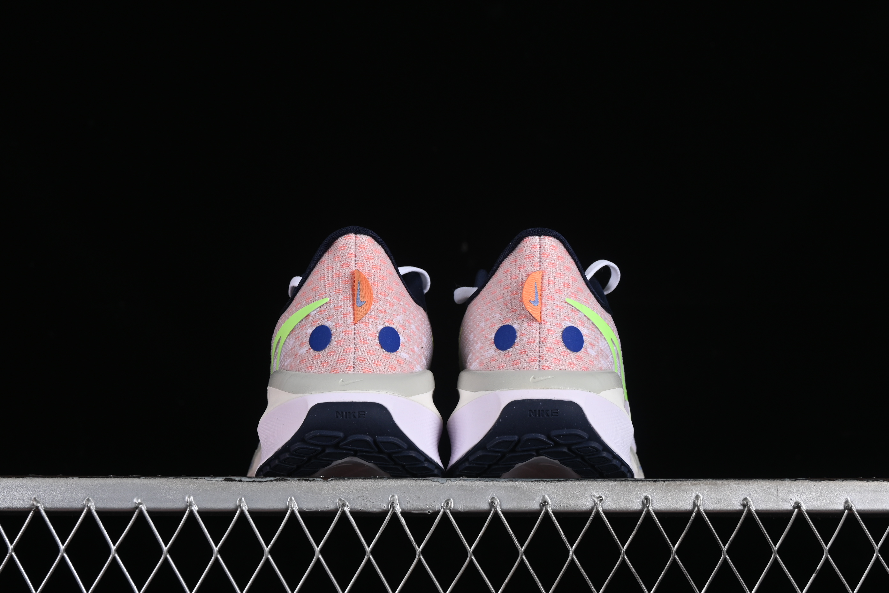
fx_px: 1852
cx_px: 444
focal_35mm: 75
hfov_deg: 27.0
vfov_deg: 18.2
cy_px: 296
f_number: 8
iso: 160
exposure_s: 1/80
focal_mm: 50
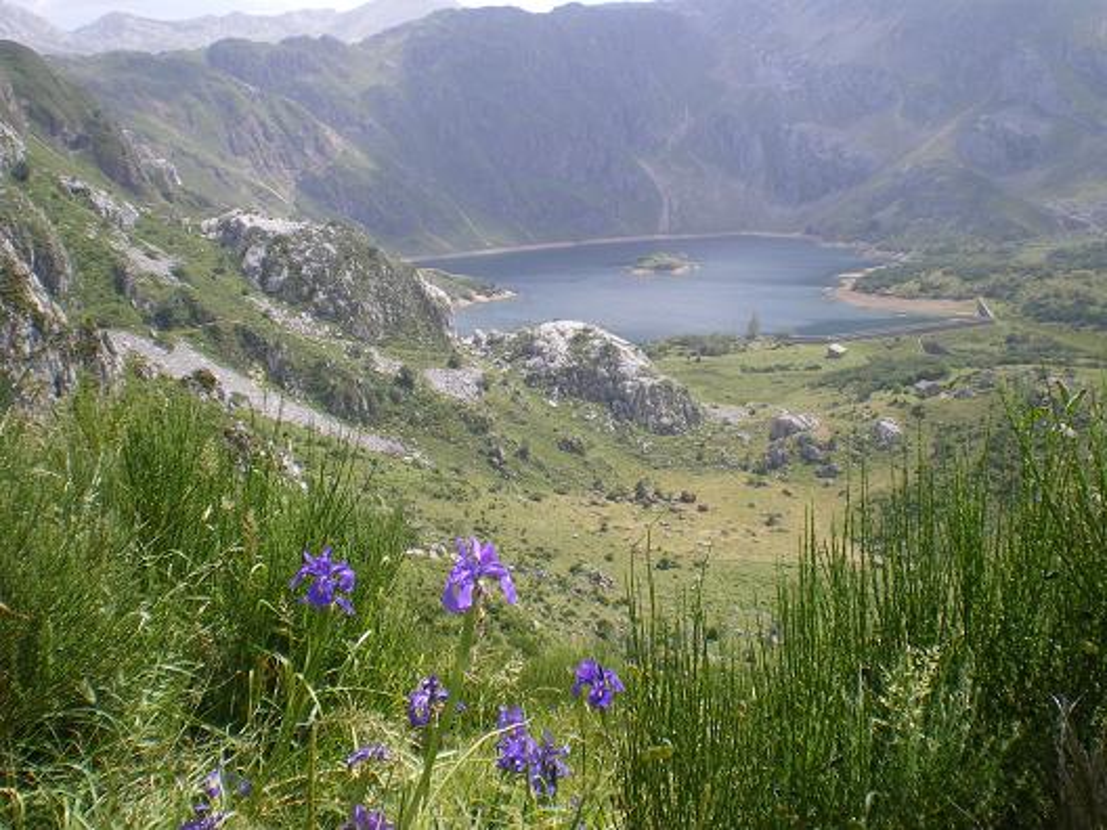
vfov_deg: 37.7
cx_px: 554
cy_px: 415
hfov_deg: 49.0
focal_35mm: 38
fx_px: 1215
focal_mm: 6.3
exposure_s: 1/160
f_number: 4.6
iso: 64
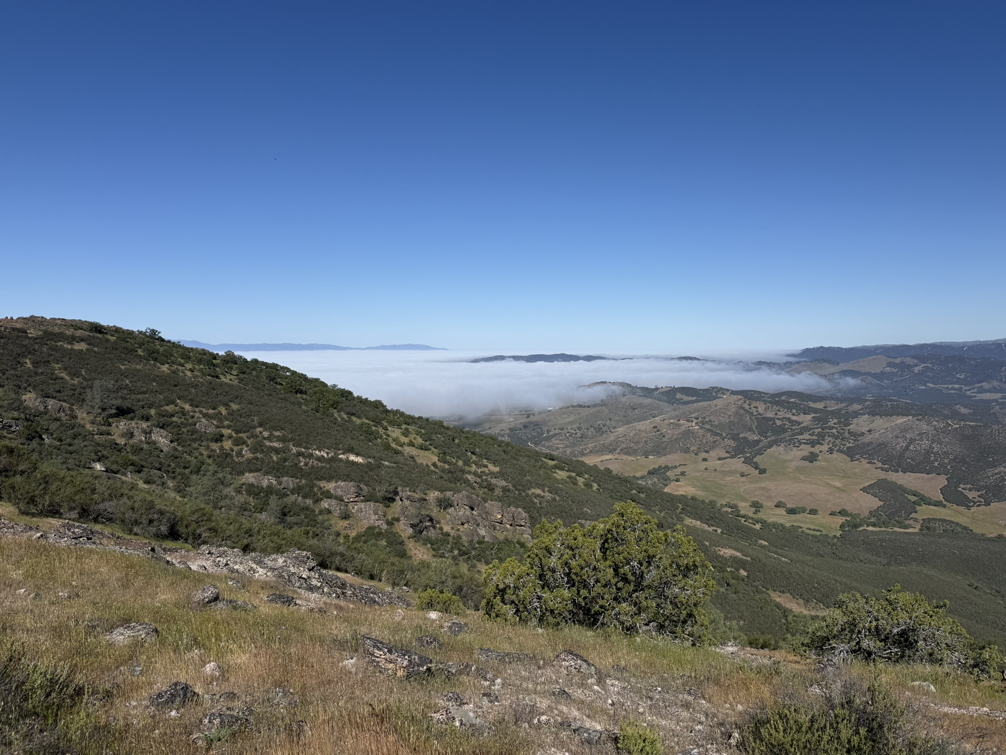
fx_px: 697
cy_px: 378
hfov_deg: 71.6
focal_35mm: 24
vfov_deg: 56.8
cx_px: 503
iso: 80
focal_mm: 6.76
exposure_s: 1/11905
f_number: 1.78
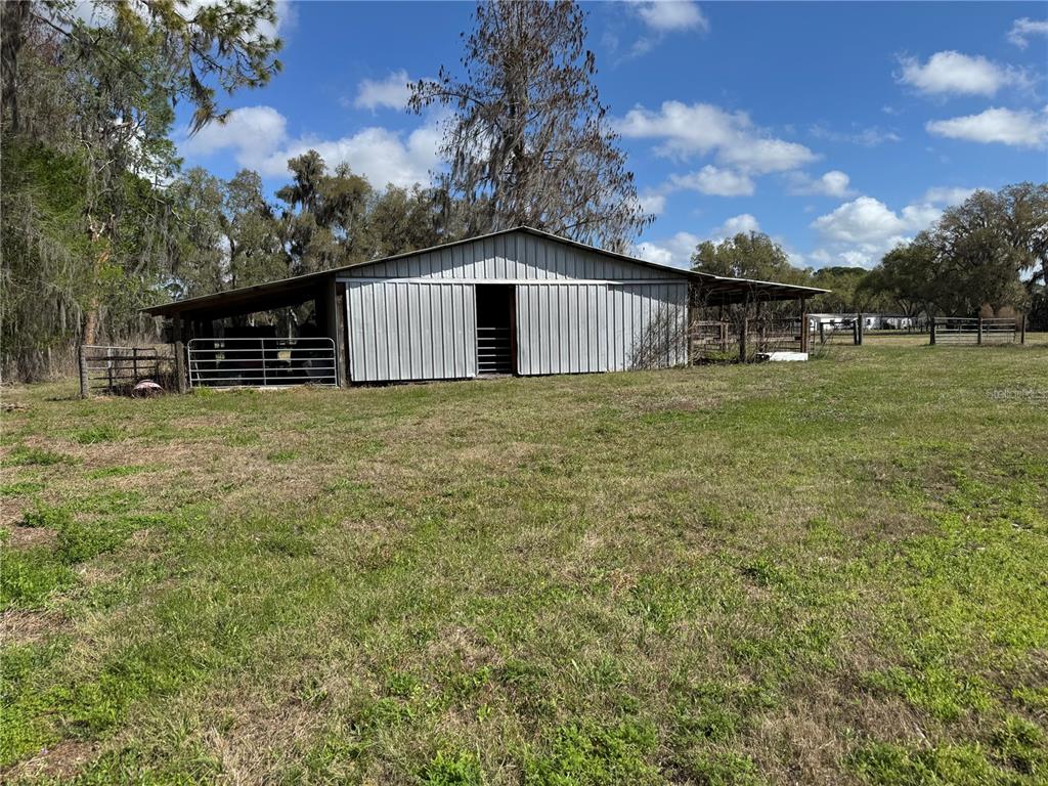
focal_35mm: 24
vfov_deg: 56.8
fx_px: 727
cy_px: 393
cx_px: 524
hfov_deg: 71.6
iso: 80
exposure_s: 1/4950
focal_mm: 6.76
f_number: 1.78
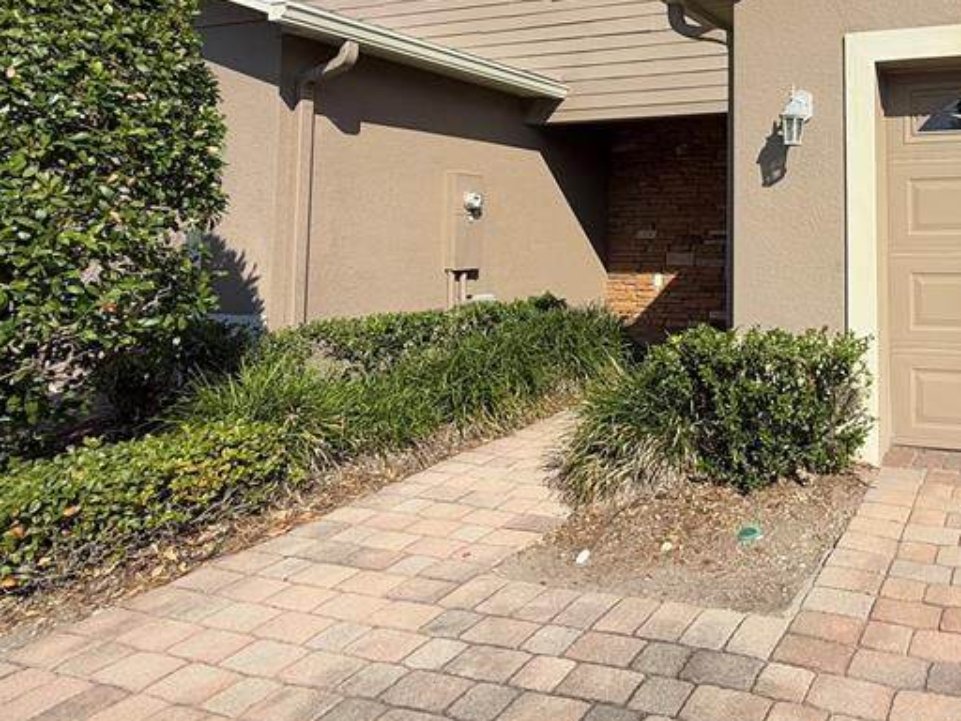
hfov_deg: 57.3
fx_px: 777
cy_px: 176
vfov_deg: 47.8
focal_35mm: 28
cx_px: 807
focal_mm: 2.22
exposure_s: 1/1431
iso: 50
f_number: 2.2
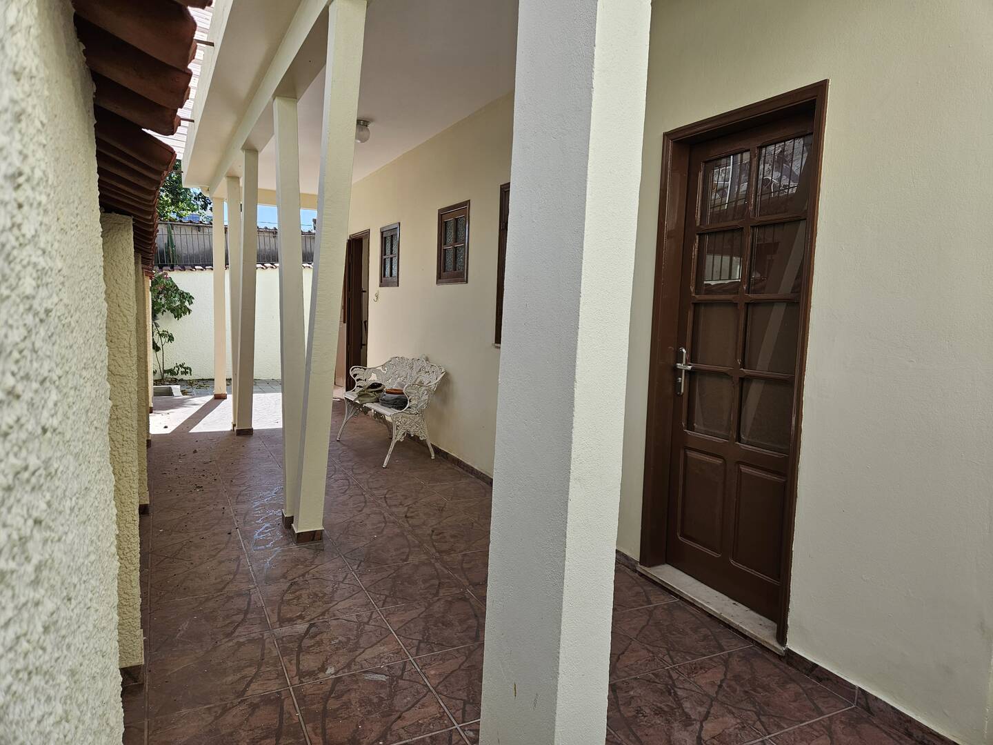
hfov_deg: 73.9
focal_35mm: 23
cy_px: 372
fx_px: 660
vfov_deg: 58.9
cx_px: 496
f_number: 1.8
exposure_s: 1/474
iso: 40
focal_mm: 5.4
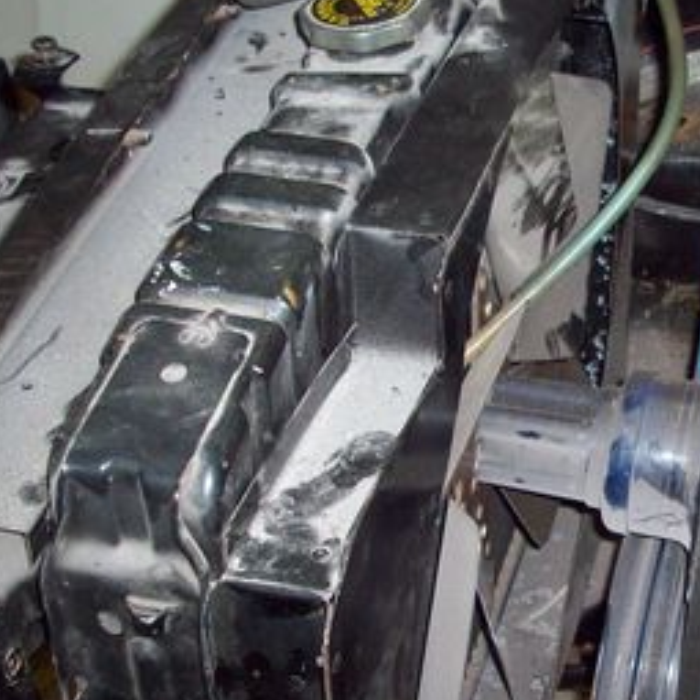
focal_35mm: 82
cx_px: 684
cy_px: 406
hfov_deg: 20.5
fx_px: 1876
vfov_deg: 21.1
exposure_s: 1/64
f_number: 2.8
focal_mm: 6.2
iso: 80
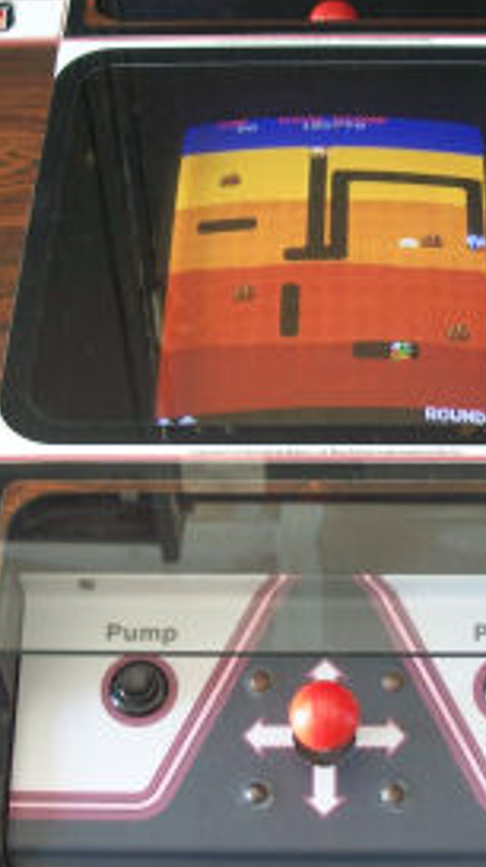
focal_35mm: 71
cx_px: 327
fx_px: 1631
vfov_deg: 29.7
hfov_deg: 16.9
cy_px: 502
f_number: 2.8
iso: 200
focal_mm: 7.8
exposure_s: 1/20
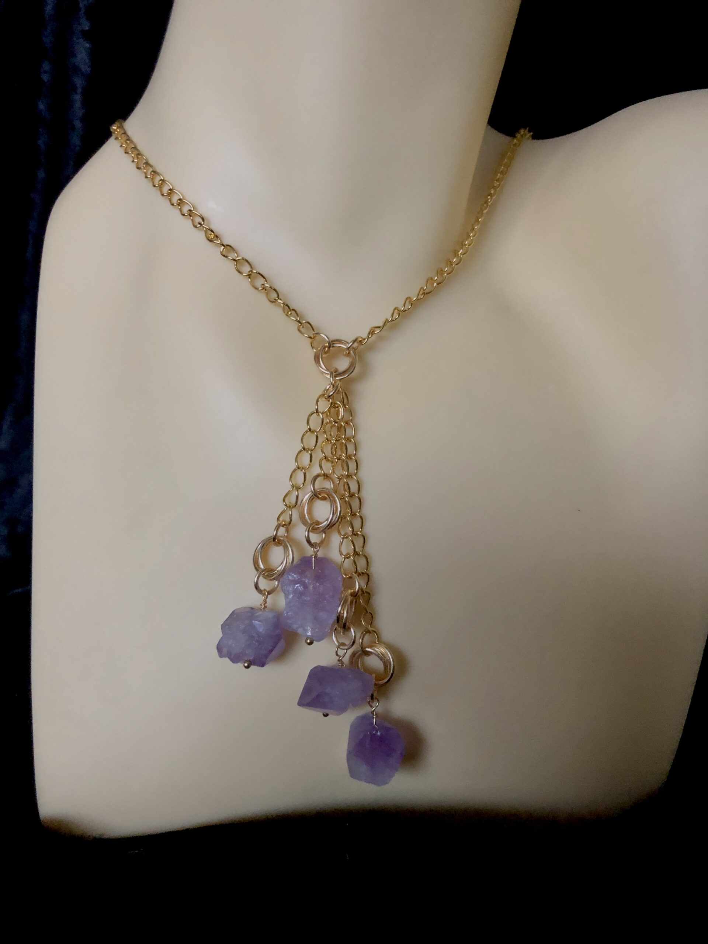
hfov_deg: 49.7
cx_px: 354
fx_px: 764
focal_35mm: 28
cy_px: 472
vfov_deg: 63.4
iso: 80
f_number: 1.8
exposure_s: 1/4
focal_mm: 3.99
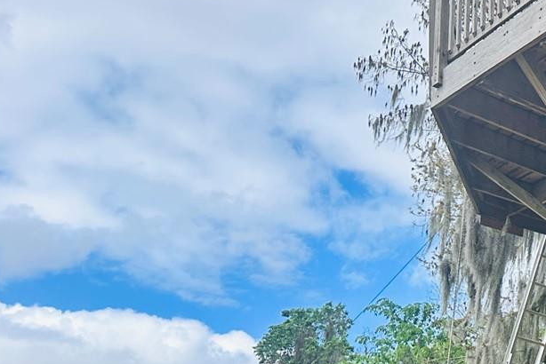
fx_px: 986
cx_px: 703
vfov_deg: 20.5
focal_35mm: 65
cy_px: 339
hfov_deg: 26.4
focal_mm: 6.86
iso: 80
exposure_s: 1/1495
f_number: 1.78
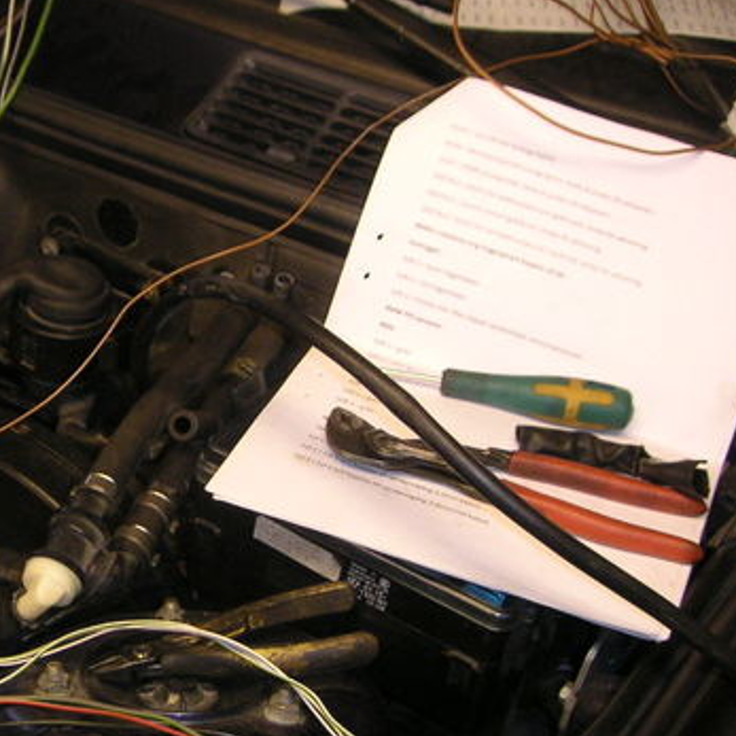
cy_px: 467
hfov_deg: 26.8
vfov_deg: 27.6
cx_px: 85
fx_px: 1491
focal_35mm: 62
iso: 160
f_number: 2.8
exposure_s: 1/45
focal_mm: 6
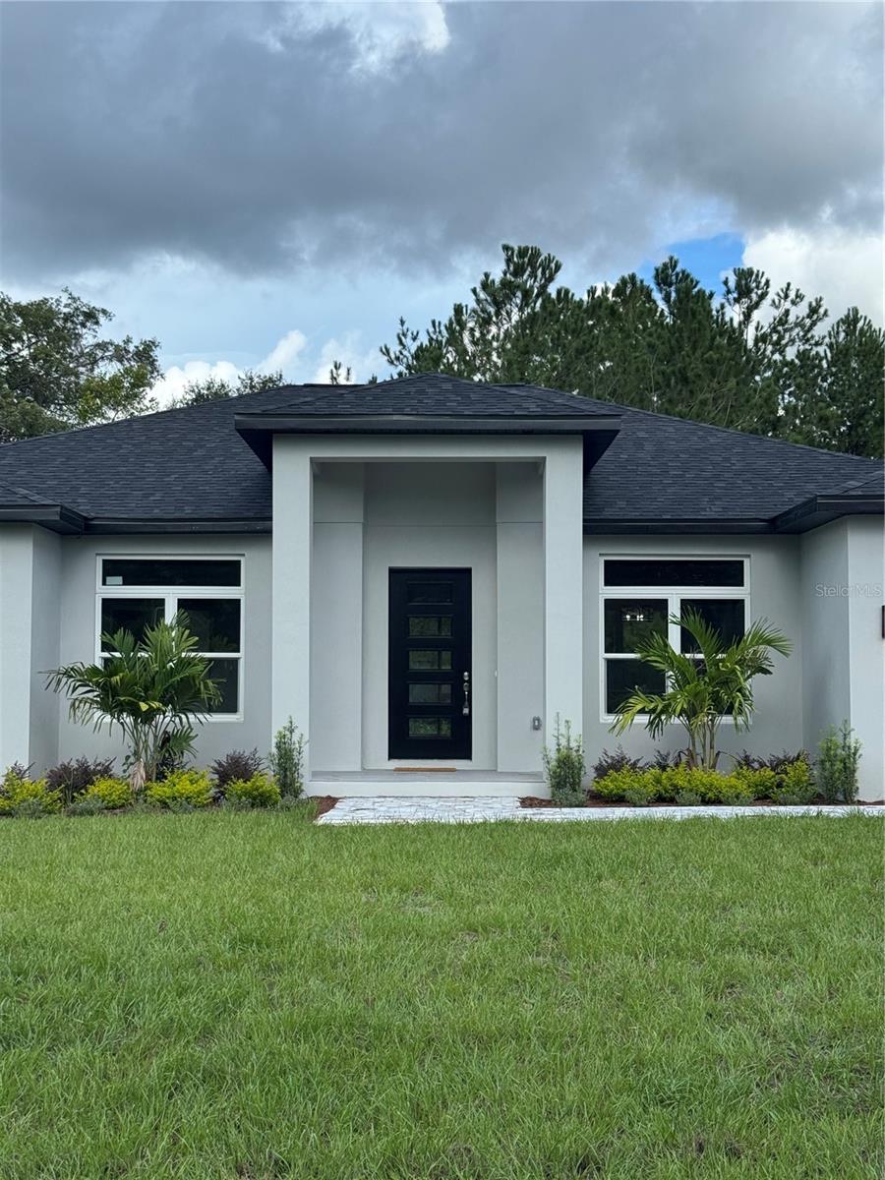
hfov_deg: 30.3
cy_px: 590
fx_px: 1636
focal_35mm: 48
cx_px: 442
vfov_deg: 39.7
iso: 64
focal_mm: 6.76
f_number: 1.78
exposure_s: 1/2513
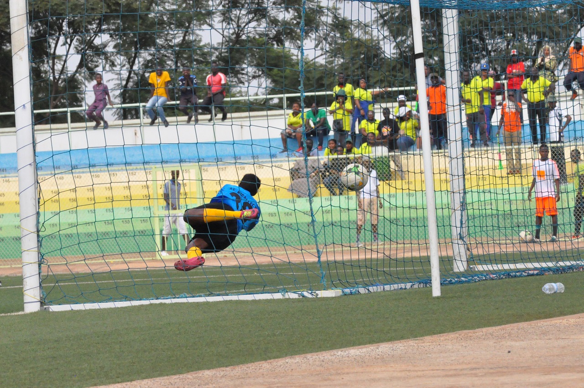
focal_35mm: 270
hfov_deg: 7.6
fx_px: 4374
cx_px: 292
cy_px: 194
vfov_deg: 5.1
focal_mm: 180
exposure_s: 1/4000
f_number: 14
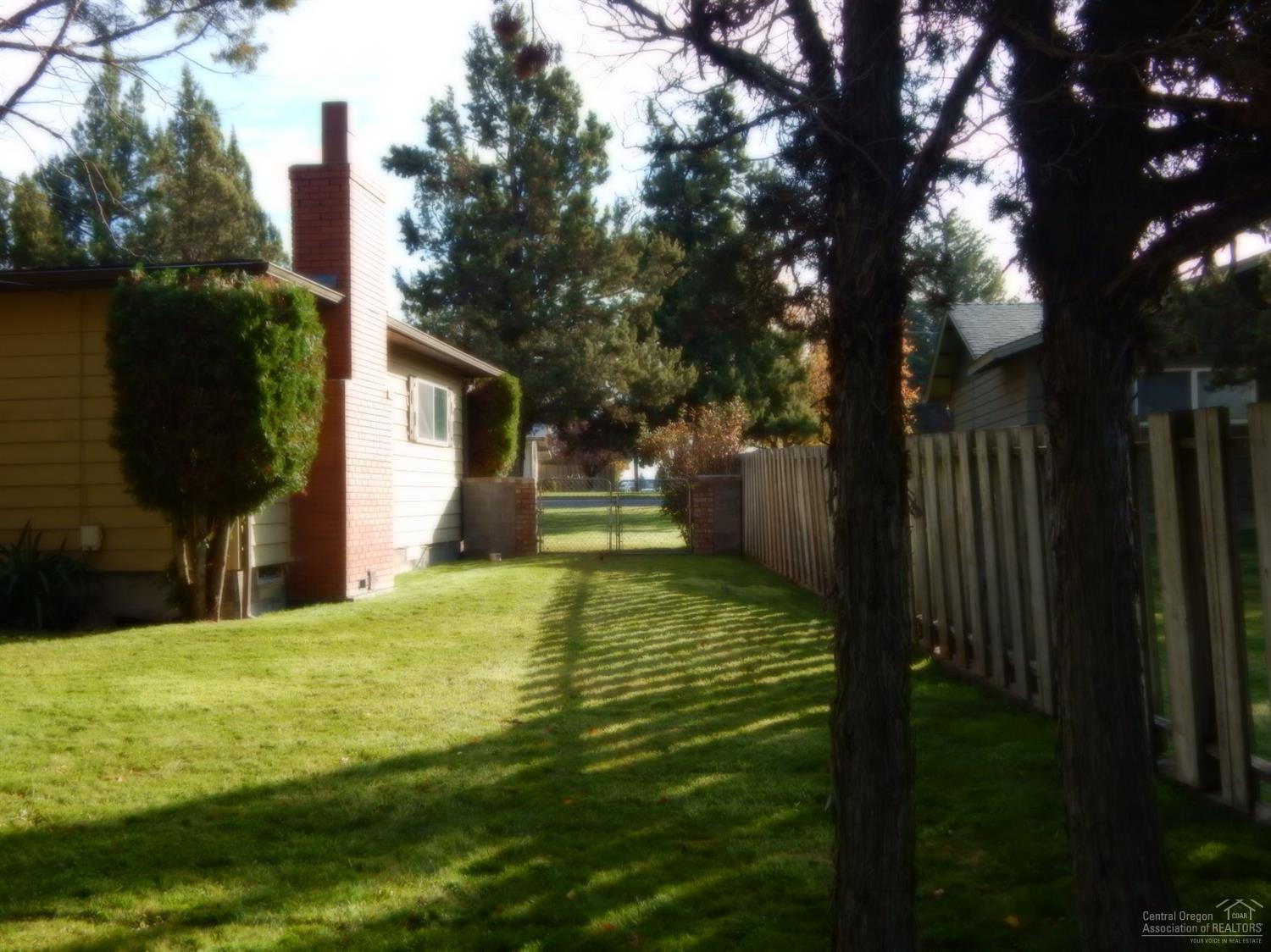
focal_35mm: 38
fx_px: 1395
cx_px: 636
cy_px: 476
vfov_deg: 37.7
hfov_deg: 49.0
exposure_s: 1/500
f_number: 3.4
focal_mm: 6.8
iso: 125
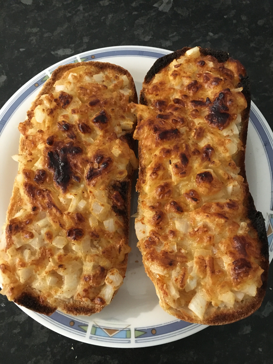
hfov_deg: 48.2
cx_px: 136
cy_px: 182
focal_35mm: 29
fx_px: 305
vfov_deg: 61.7
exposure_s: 1/17
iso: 320
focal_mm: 4.15
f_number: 2.2
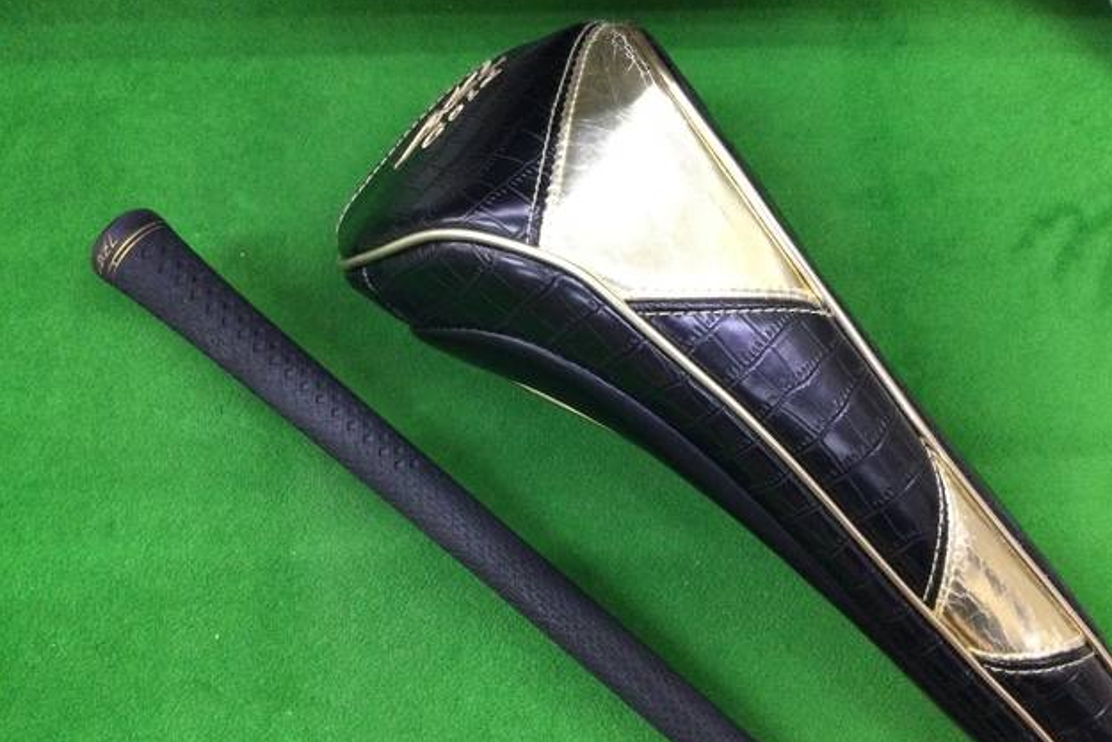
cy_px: 416
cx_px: 566
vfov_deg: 39.9
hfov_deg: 57.2
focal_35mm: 33
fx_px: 1020
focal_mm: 3.3
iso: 125
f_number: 2.4
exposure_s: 1/30
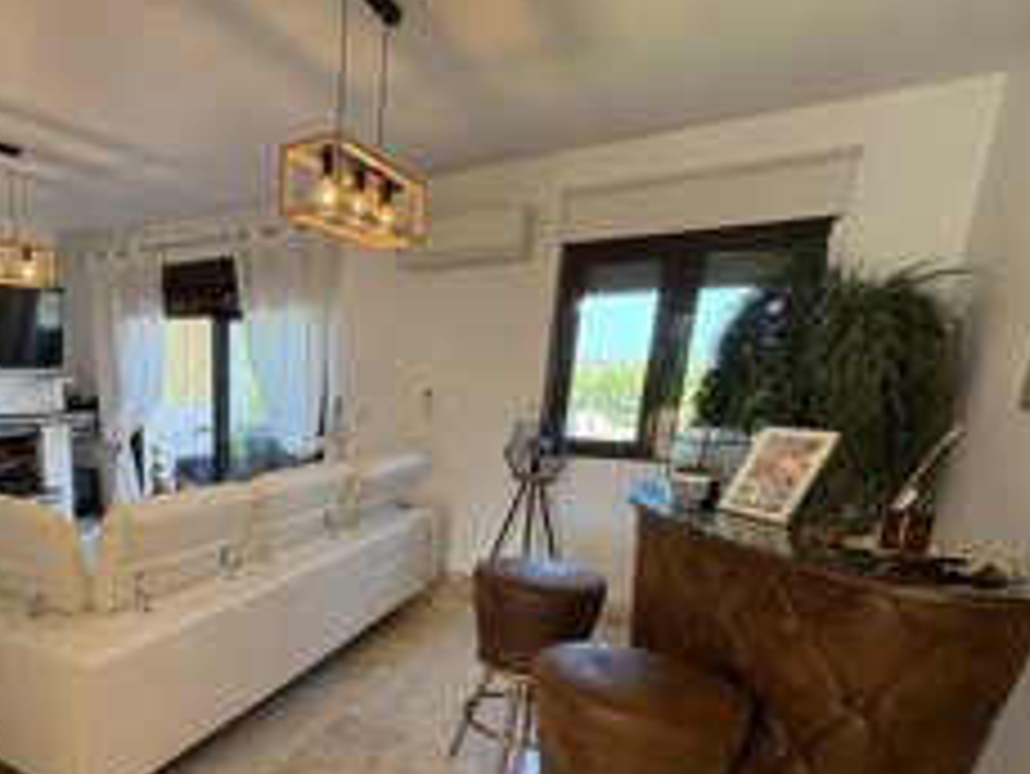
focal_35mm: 22
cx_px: 234
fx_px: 655
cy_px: 536
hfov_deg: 70.2
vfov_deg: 59.3
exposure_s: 1/100
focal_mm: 2.22
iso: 100
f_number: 2.2
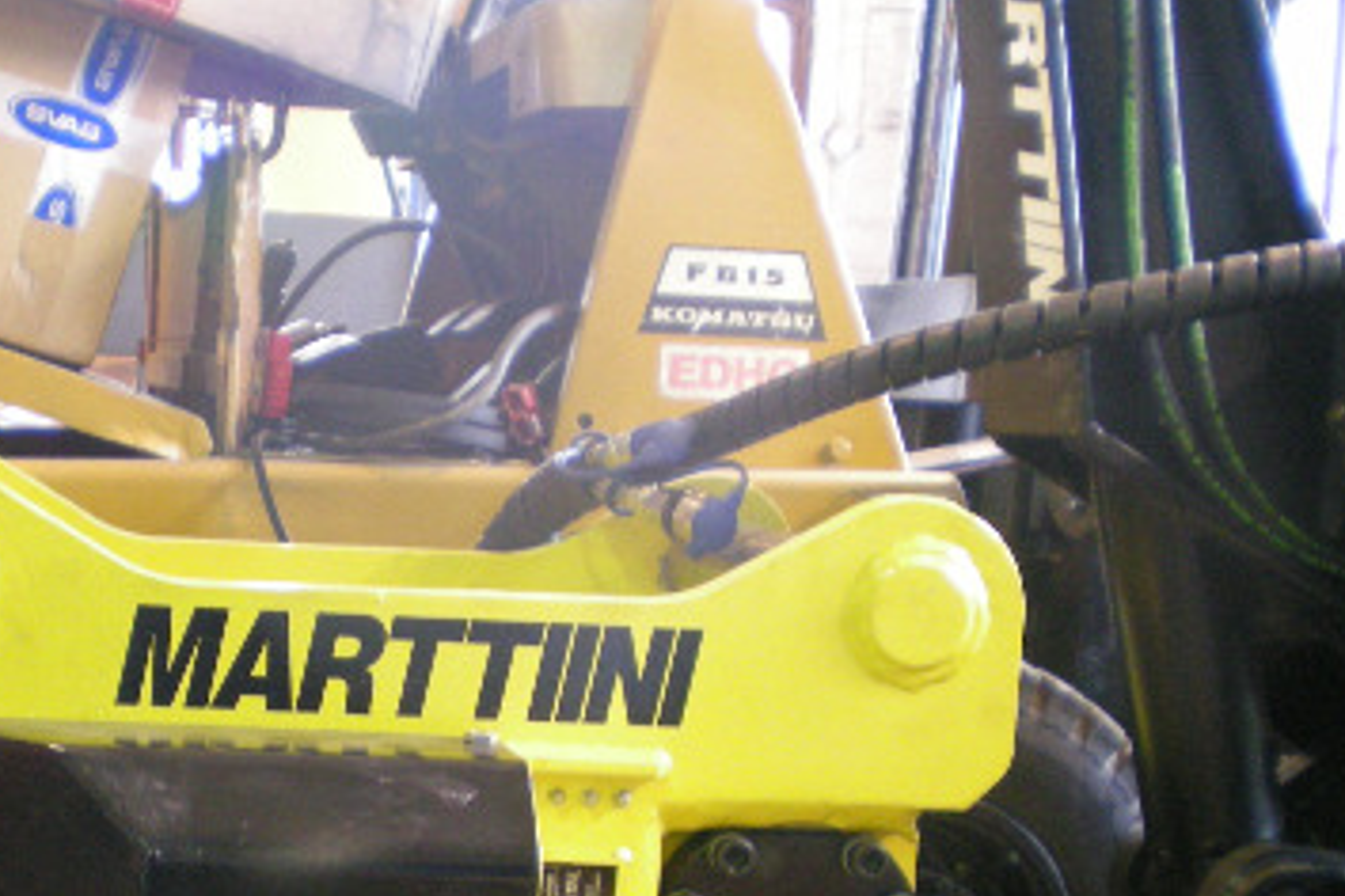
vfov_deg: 20.1
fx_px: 2503
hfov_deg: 29.6
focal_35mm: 67
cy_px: 699
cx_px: 353
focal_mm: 6.3
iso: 296
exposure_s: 1/8
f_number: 3.1
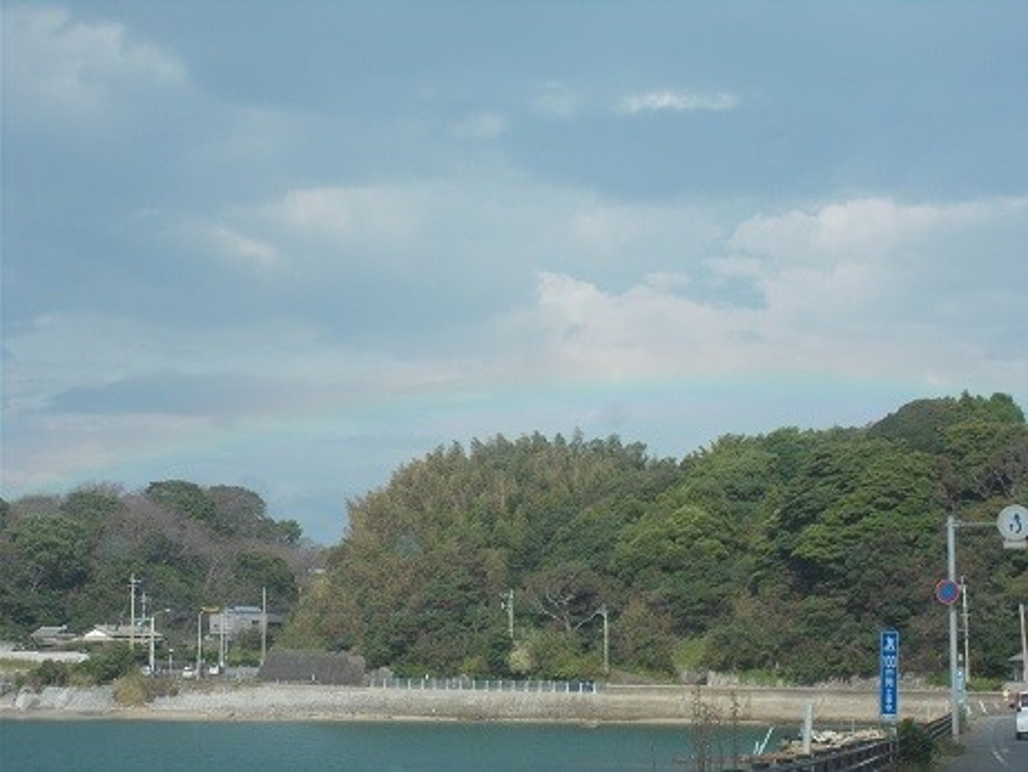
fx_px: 2555
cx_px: 514
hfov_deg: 22.8
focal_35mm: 86
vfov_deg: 17.2
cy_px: 386
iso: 80
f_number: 6.3
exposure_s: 1/250
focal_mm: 15.4
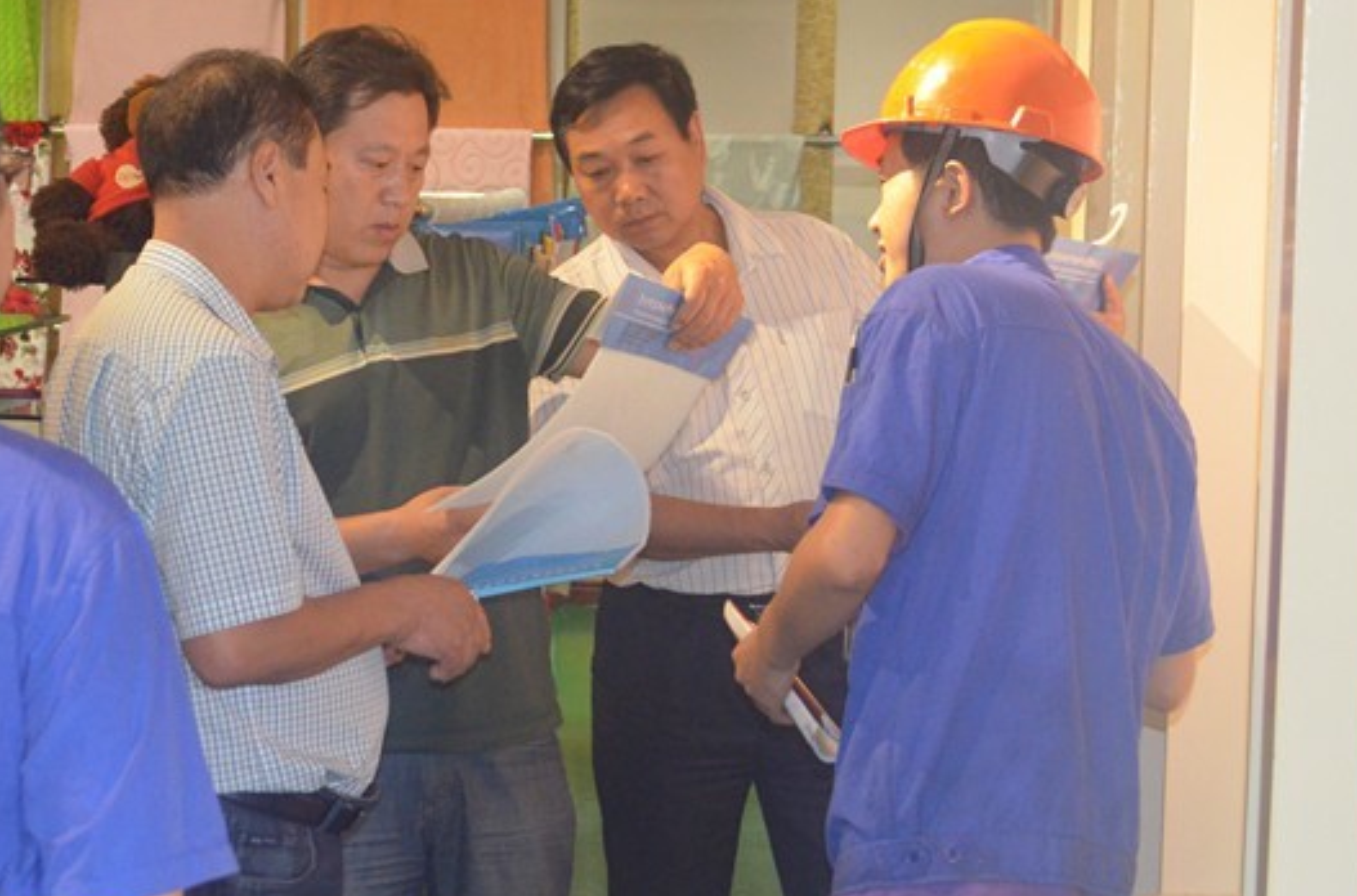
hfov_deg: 24.7
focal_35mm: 82
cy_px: 411
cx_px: 443
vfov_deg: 16.5
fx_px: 3082
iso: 3200
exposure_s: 1/60
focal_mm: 36
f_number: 5
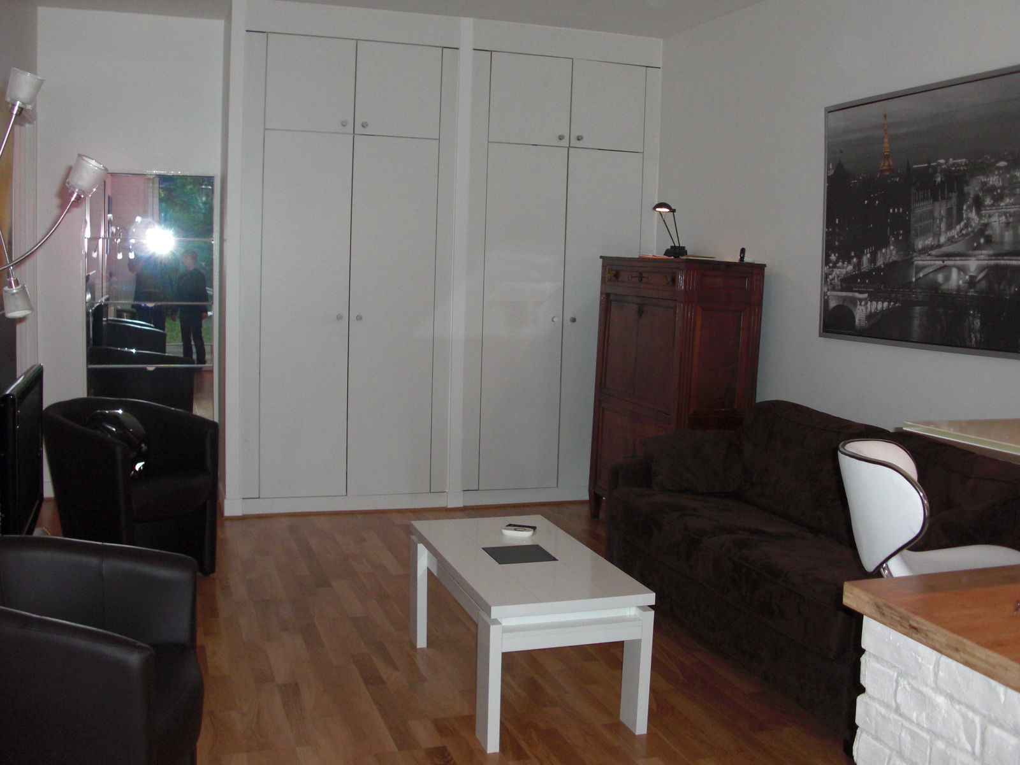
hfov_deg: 51.4
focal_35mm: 36
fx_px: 1061
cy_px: 382
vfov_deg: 39.7
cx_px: 510
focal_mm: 6.3
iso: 200
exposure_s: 1/60
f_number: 2.8
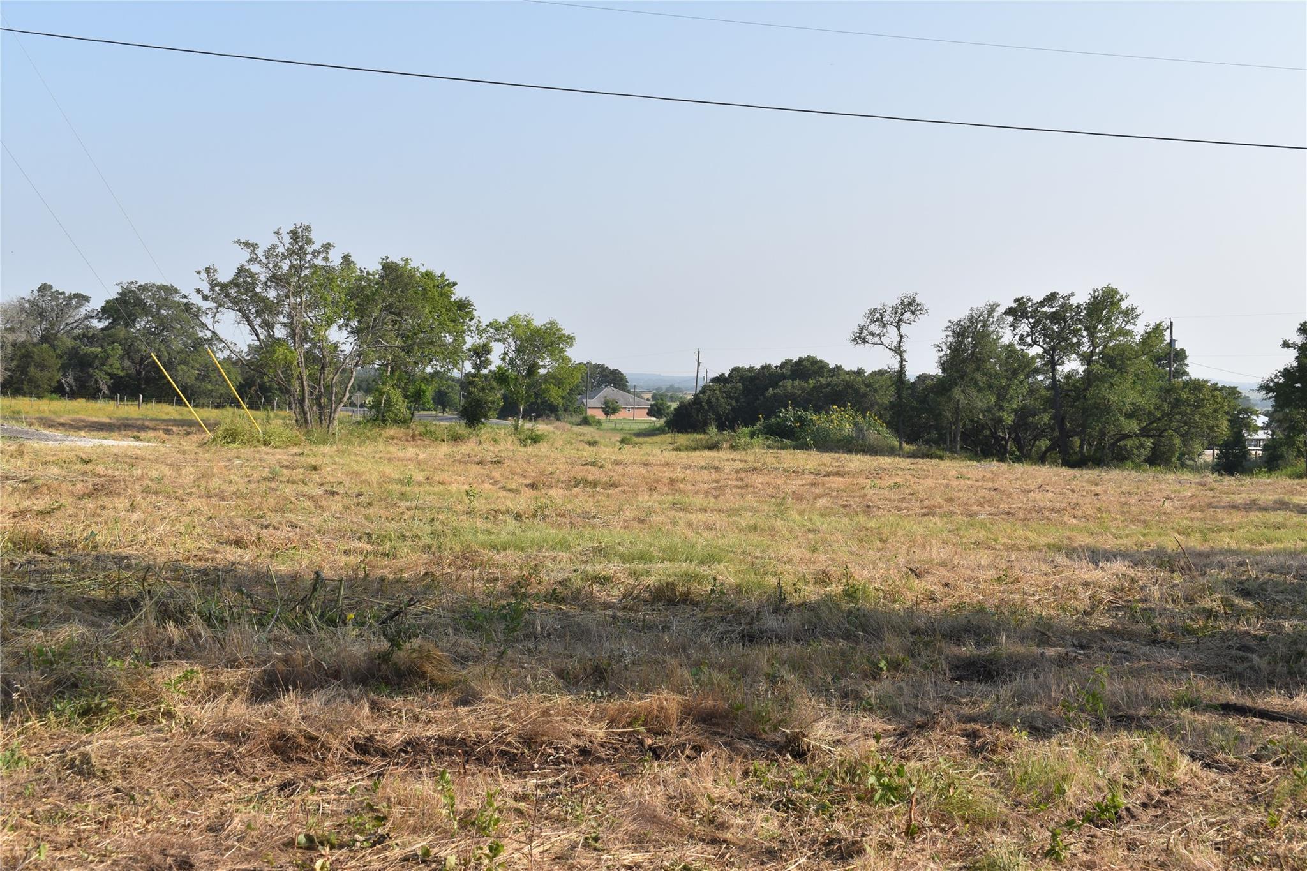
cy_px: 436
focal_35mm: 45
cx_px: 654
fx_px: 1633
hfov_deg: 43.6
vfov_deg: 29.9
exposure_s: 1/350
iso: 200
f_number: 9.5
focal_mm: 30
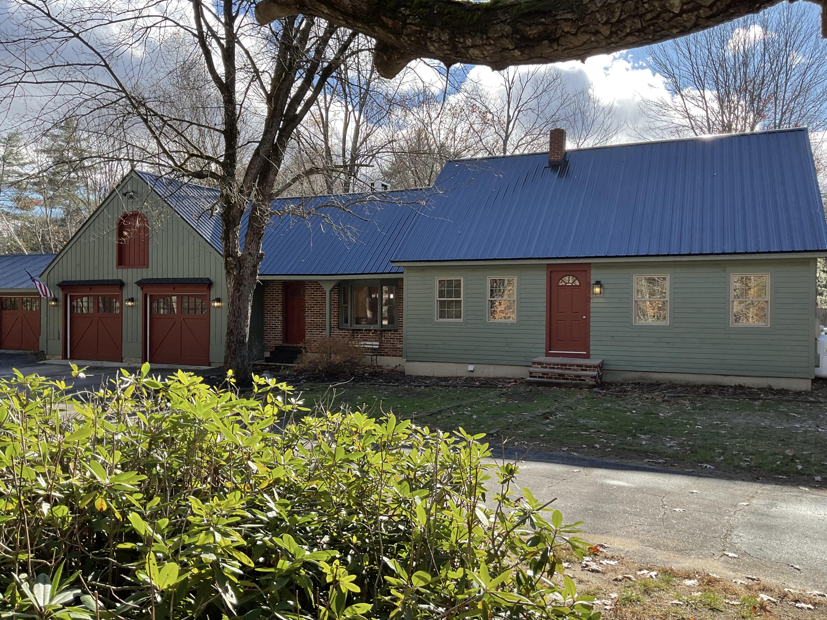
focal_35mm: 29
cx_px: 414
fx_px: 693
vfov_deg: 48.2
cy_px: 310
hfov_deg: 61.7
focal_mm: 3
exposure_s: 1/574
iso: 16
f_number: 1.8
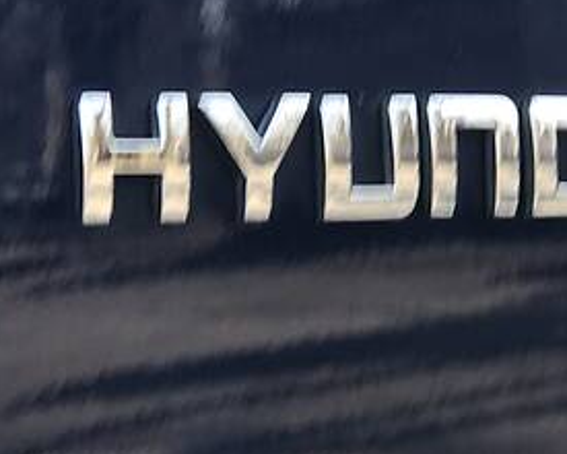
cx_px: 346
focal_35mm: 162
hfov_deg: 11.9
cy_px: 95
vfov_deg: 9.5
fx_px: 2719
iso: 25
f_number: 2.8
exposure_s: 1/100
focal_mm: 6.6
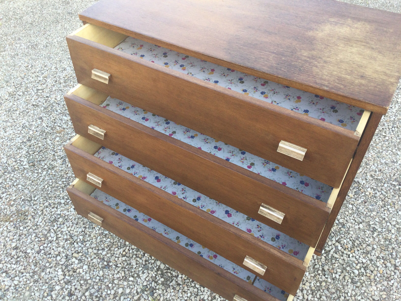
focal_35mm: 31
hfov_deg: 58.4
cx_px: 200
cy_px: 150
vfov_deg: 45.4
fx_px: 359
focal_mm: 3.3
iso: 40
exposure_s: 1/100
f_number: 2.4
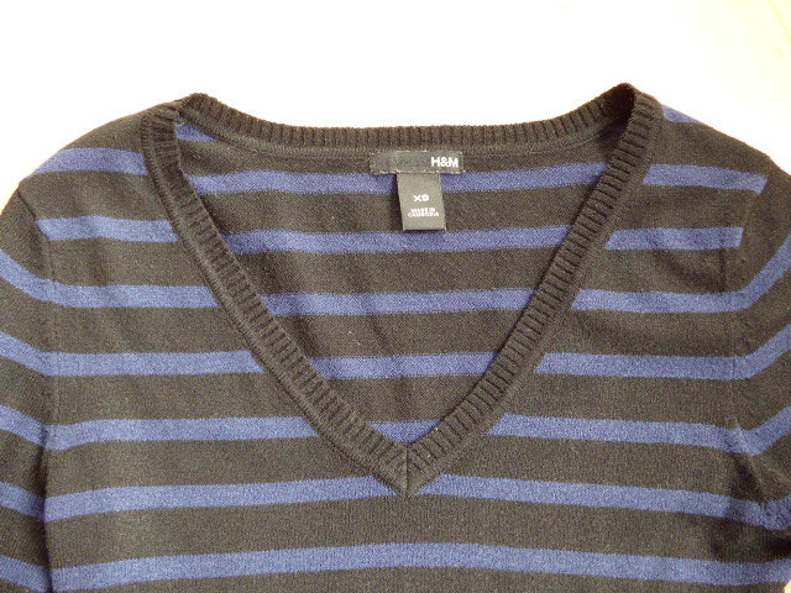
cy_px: 296
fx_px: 823
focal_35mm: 36
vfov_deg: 39.7
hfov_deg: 51.4
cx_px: 396
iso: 400
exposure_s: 1/25
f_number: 3.7
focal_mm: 6.3
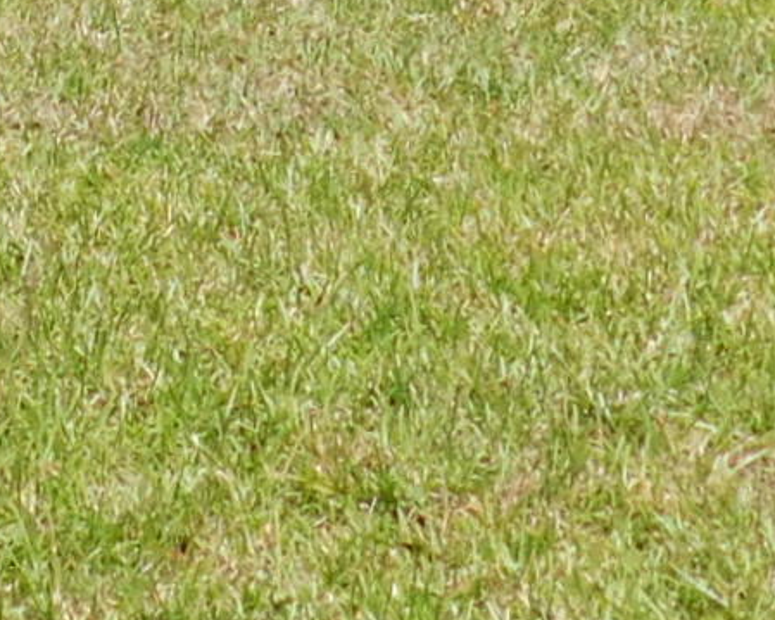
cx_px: -471
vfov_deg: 6.1
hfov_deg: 8.0
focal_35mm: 235
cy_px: -1162
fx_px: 5389
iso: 125
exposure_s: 1/1000
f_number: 3.5
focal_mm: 6.3
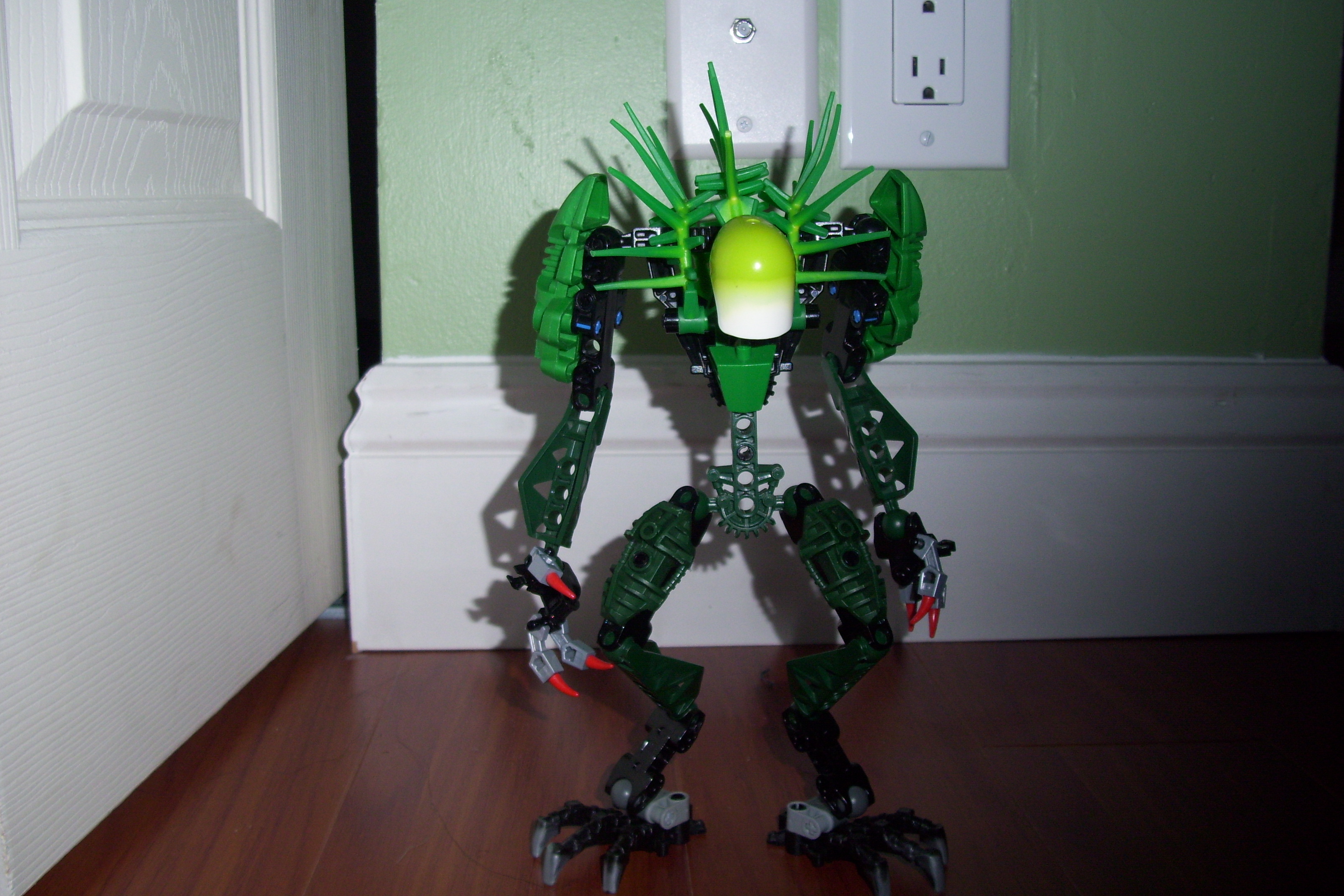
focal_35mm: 36
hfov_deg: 53.1
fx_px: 1344
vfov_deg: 36.9
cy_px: 455
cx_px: 679
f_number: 2.9
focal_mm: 5.7
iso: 80
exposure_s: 1/40
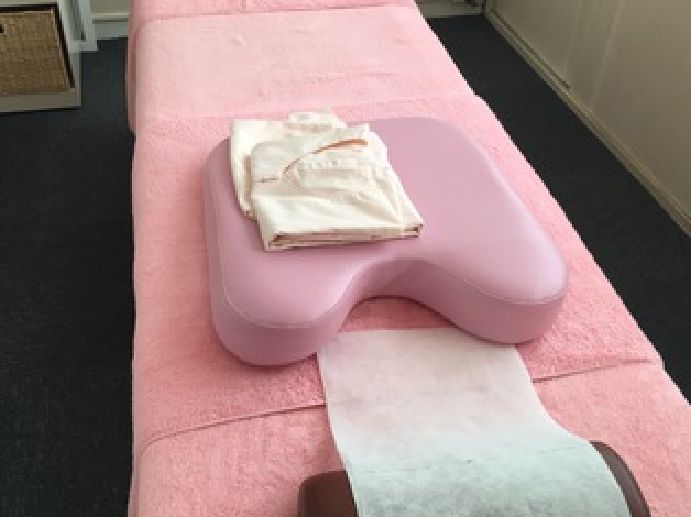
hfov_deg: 50.1
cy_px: 242
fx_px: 738
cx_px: 323
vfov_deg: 38.6
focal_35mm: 37
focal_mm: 4.15
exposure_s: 1/30
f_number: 2.2
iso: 32
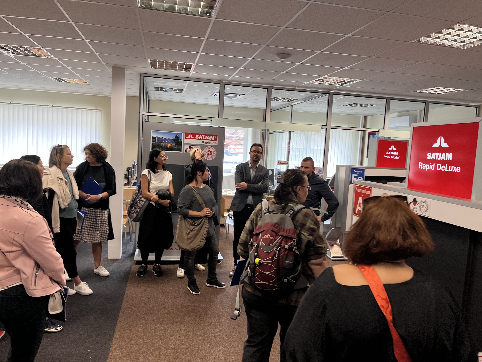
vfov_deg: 53.1
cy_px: 181
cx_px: 241
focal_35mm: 26
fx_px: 362
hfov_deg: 67.3
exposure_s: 1/100
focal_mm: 5.1
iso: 125
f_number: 1.6
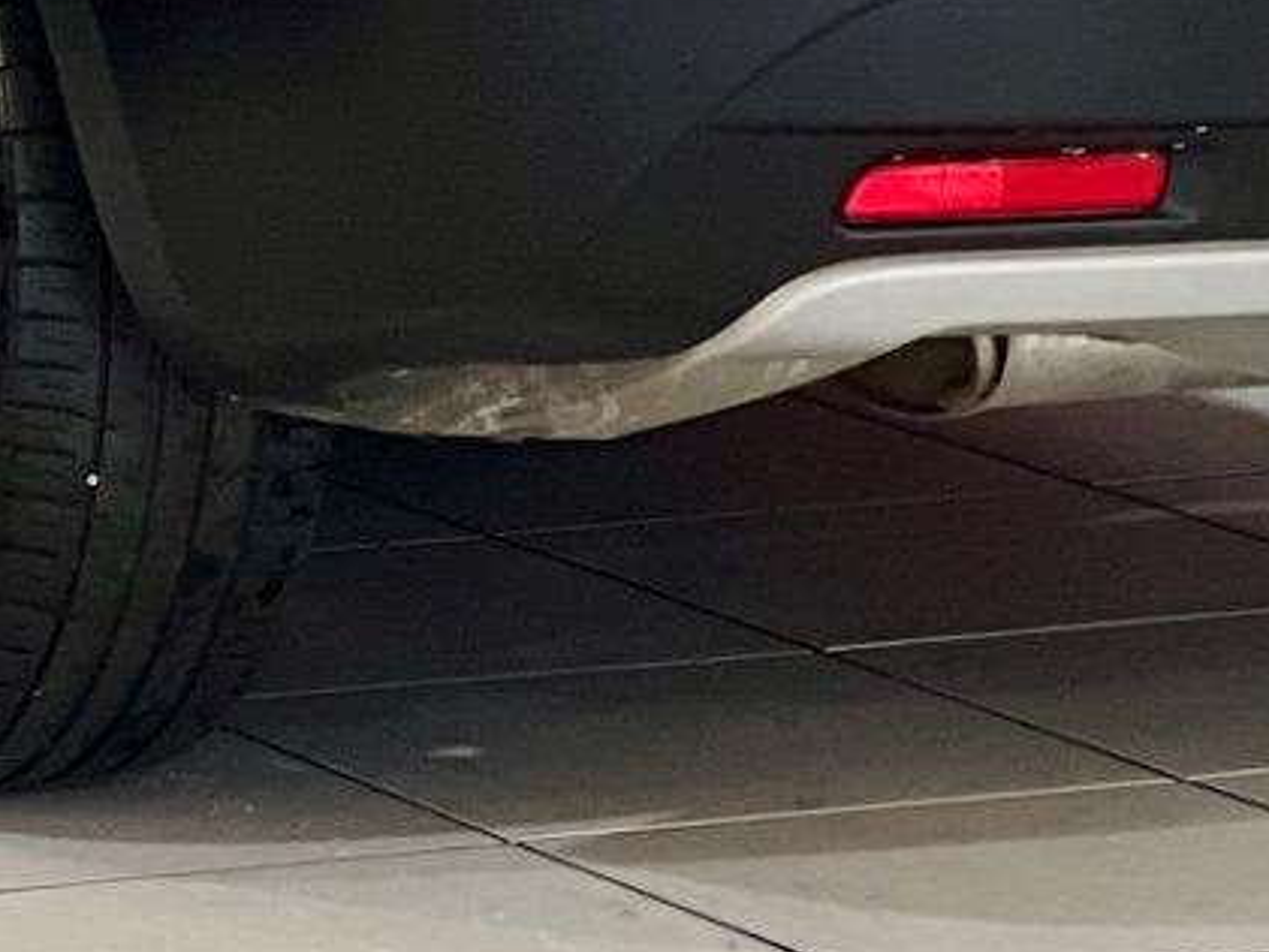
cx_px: 769
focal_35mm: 351
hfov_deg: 5.6
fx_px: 12871
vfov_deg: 4.2
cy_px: -675
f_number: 2.8
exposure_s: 1/40
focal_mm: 9
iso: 250
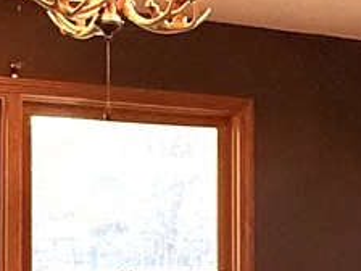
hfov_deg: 21.0
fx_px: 939
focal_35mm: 90
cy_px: 242
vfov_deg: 16.2
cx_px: 371
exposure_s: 1/120
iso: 320
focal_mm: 2.22
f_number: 2.2
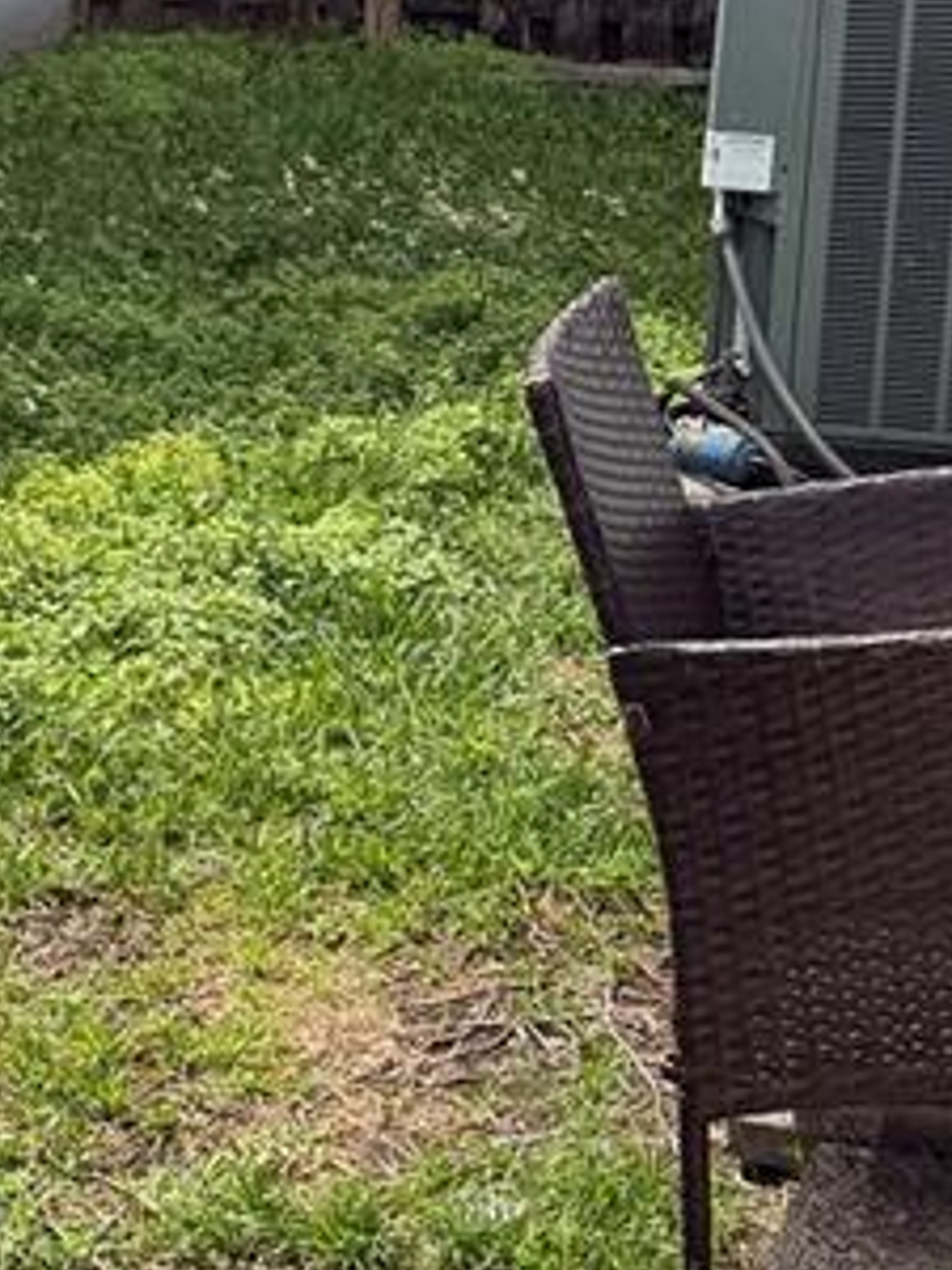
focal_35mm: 96
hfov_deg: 15.1
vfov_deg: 20.4
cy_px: 627
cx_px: -17
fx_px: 3520
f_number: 1.78
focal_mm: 6.76
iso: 100
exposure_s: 1/2370
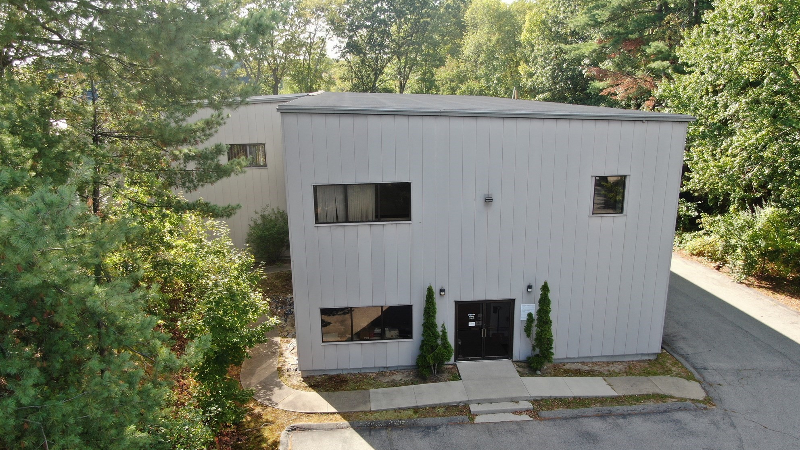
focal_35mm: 27
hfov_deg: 69.8
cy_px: 264
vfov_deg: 42.8
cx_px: 393
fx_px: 573
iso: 100
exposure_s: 1/240
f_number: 2.8
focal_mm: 4.39
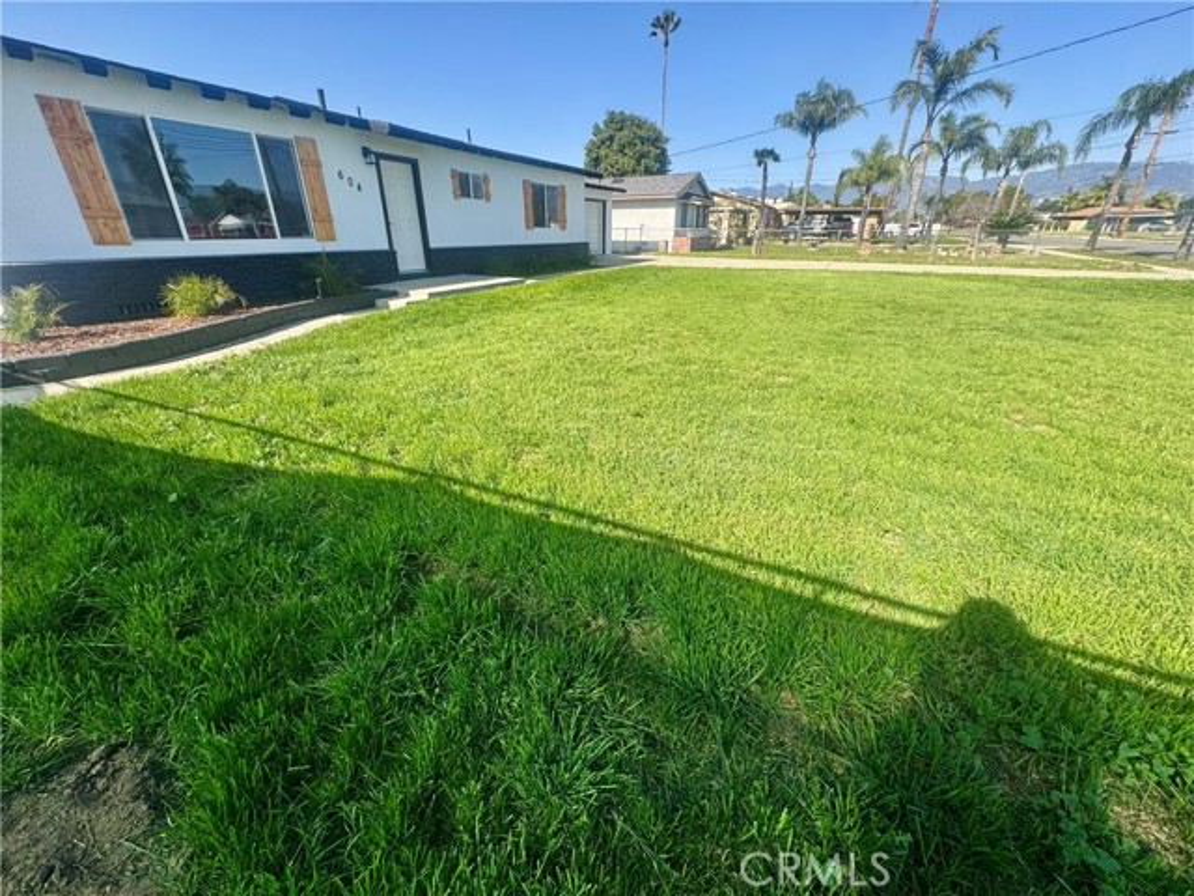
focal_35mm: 14
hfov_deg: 102.1
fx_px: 483
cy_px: 448
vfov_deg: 85.7
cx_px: 597
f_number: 2.2
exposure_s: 1/1094
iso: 50
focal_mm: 2.22
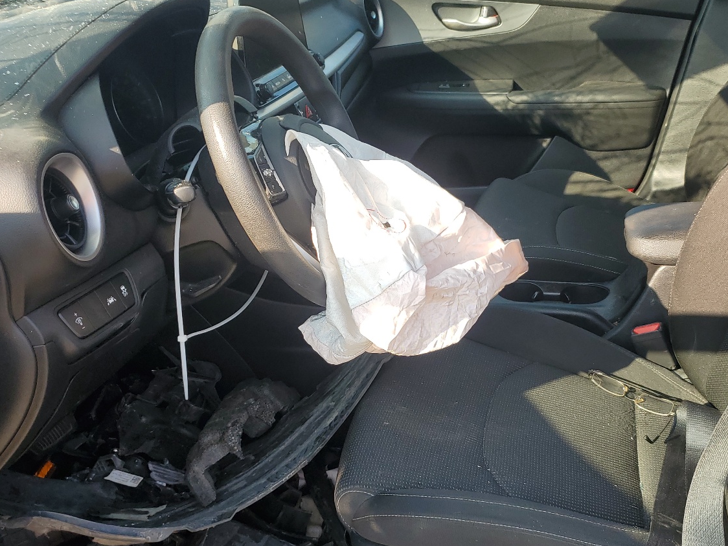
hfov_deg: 49.7
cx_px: 452
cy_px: 341
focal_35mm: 37
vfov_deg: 38.4
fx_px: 778
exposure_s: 1/526
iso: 50
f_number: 1.5
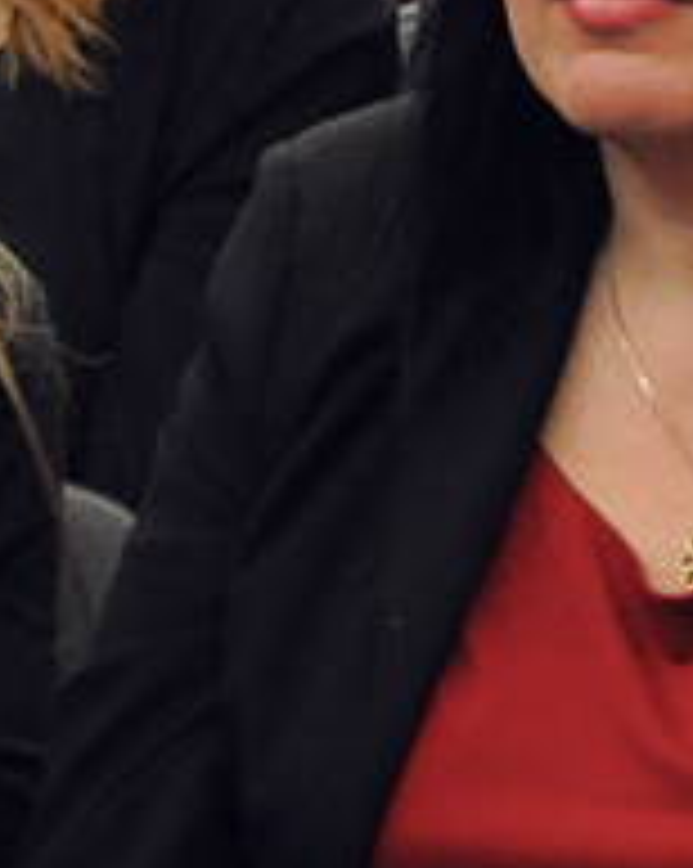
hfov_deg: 2.4
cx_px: 630
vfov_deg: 3.0
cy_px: 101
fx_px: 16693
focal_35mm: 650
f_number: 5.6
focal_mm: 105
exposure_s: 1/80
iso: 2500
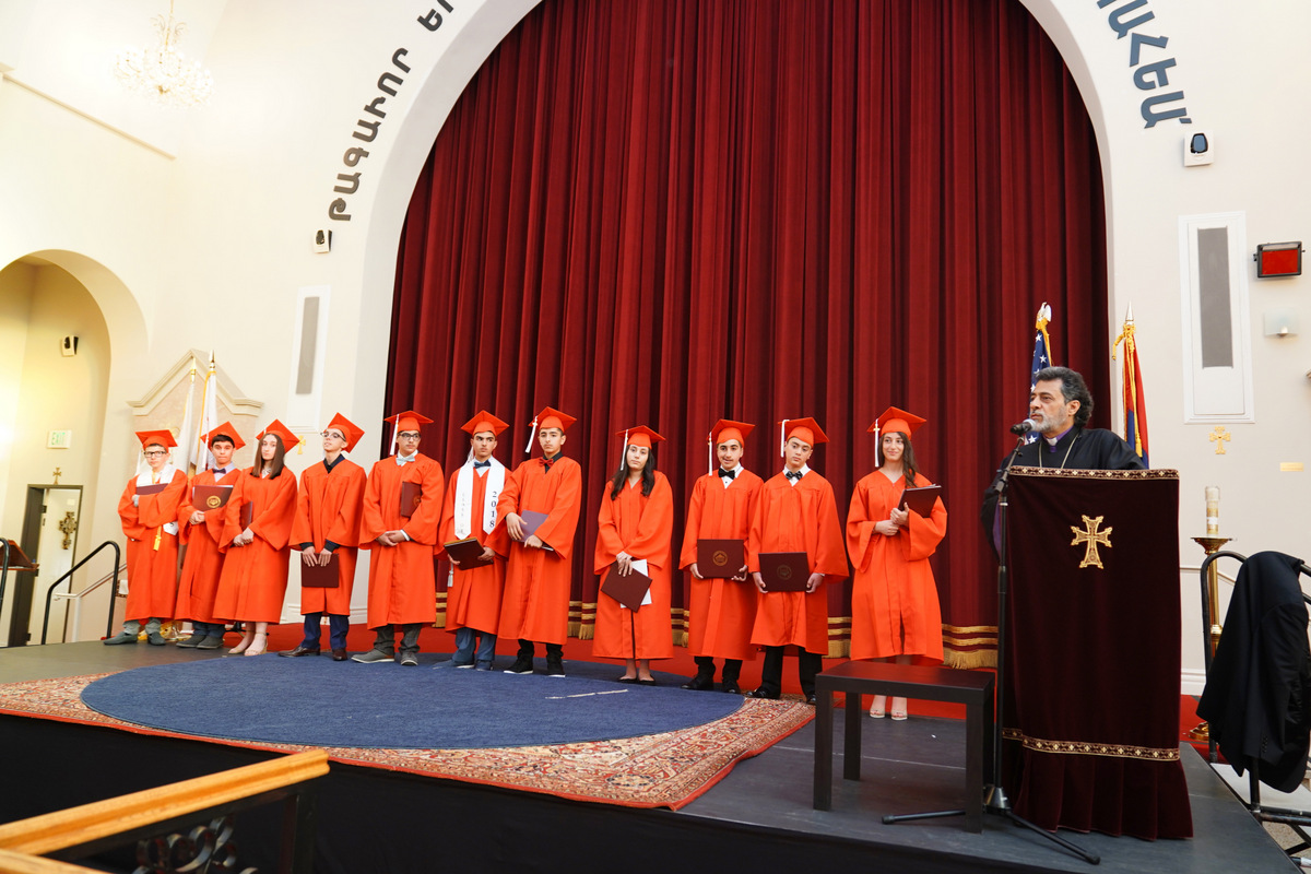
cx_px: 656
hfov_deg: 71.5
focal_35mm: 25
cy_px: 437
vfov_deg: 51.3
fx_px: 910
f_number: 2.8
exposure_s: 1/100
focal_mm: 25
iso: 800
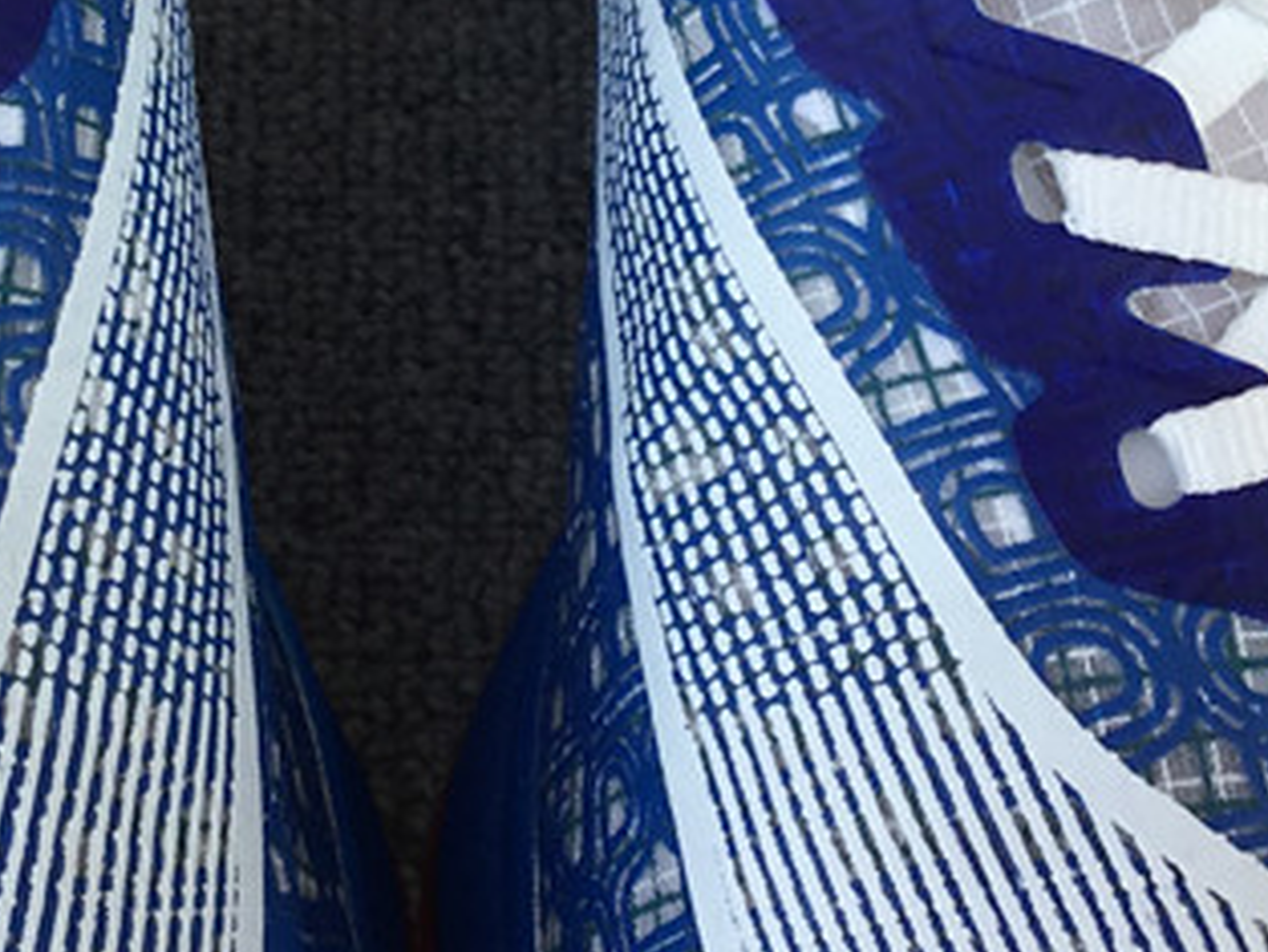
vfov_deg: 16.6
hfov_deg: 21.8
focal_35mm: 89
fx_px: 3261
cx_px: 332
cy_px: 282
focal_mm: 3.3
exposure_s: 1/252
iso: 25
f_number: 2.4
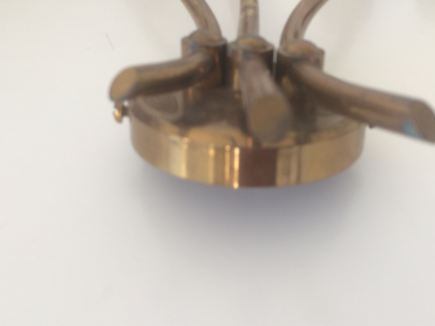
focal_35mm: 39
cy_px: 150
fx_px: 490
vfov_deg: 36.8
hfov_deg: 47.6
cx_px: 258
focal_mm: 4.15
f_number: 2.2
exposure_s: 1/50
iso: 32
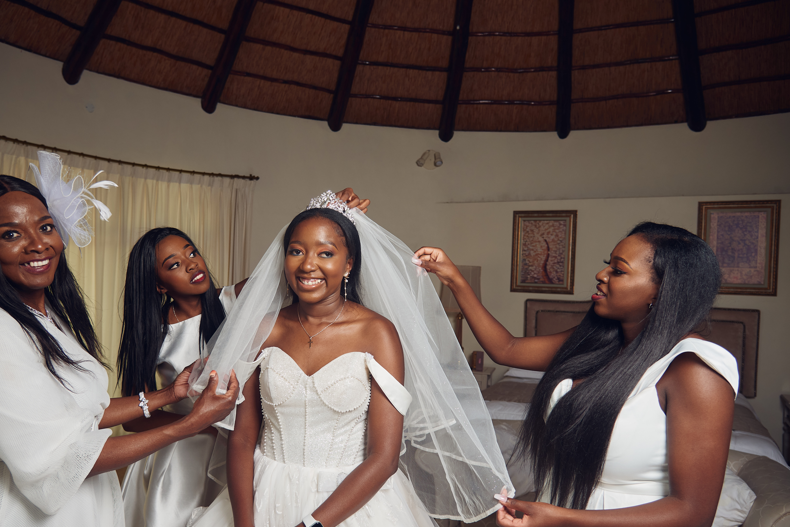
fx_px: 593
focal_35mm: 27
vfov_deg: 47.9
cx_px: 360
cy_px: 286
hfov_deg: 67.2
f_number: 4
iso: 500
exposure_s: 1/160
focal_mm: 24
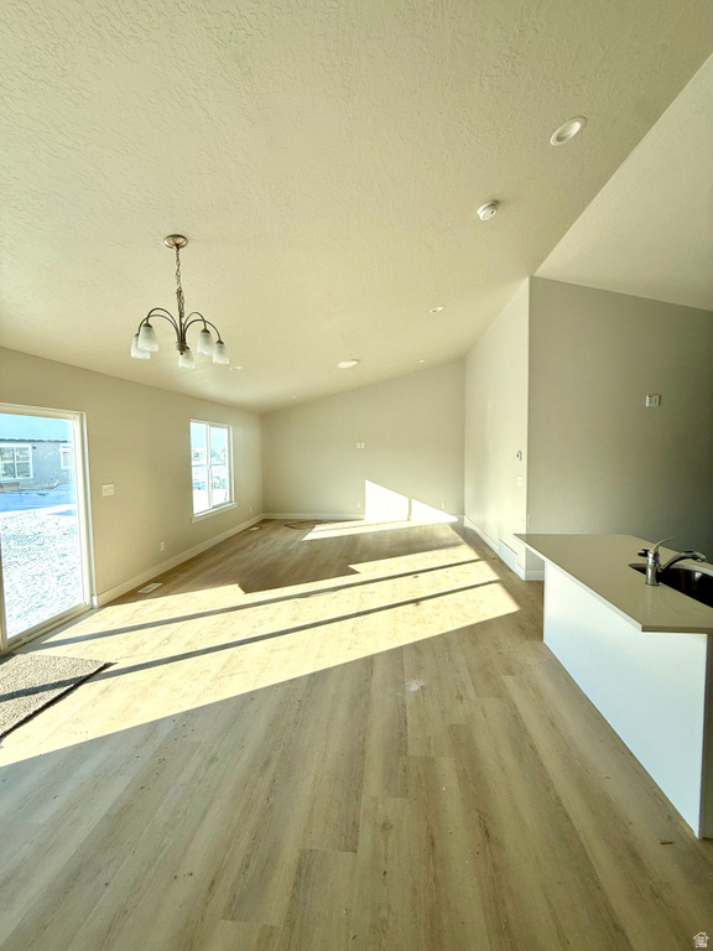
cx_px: 356
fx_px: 384
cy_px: 476
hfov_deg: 85.7
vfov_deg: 102.1
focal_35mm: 14
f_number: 2.2
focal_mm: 2.22
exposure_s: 1/734
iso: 50
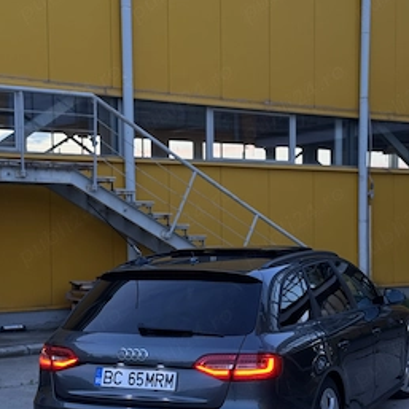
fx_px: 882
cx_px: 237
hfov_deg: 26.1
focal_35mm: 66
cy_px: 251
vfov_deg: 26.0
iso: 160
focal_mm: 6.76
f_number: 1.78
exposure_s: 1/50
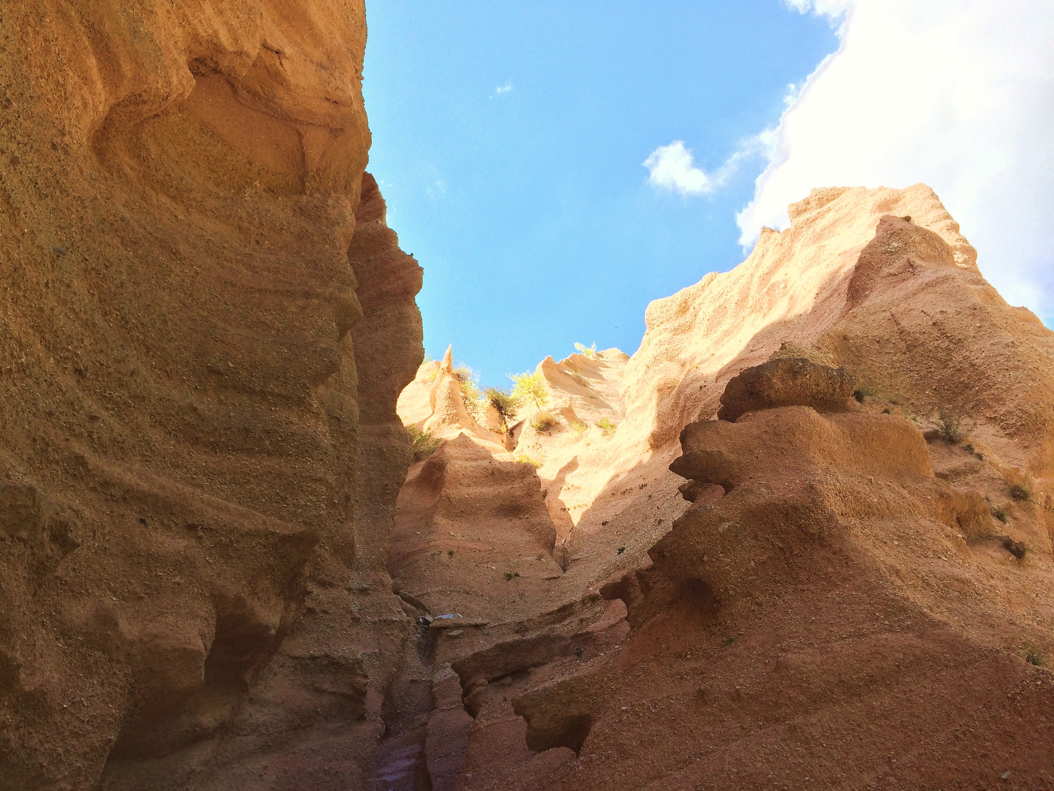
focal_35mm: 29
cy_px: 396
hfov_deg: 61.7
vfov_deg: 48.2
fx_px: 883
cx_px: 527
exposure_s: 1/631
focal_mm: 4.15
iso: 32
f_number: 2.2
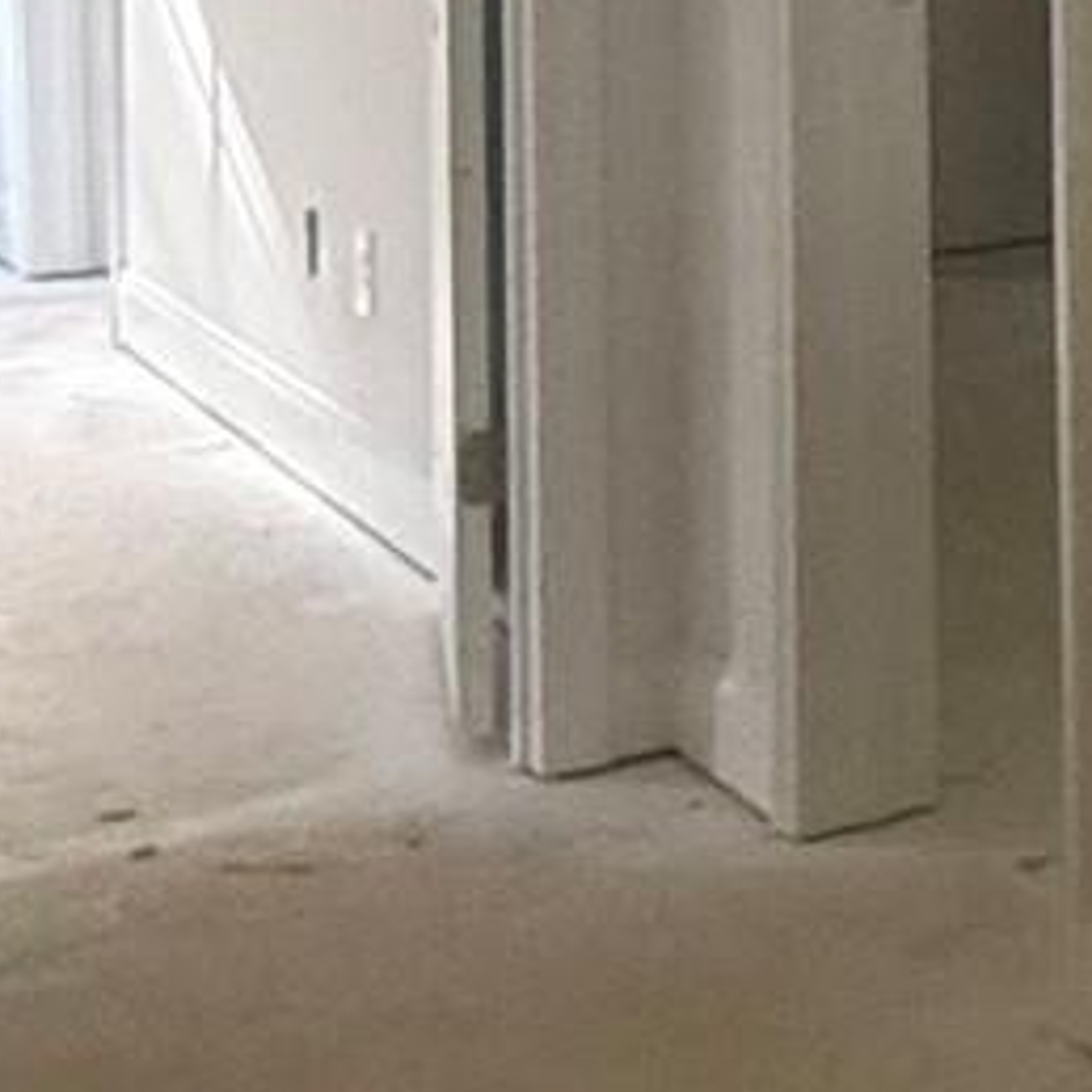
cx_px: 3002
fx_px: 3498
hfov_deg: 12.0
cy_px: -325
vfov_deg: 16.7
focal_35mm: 98
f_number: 2.2
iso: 200
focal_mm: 2.22
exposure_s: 1/99
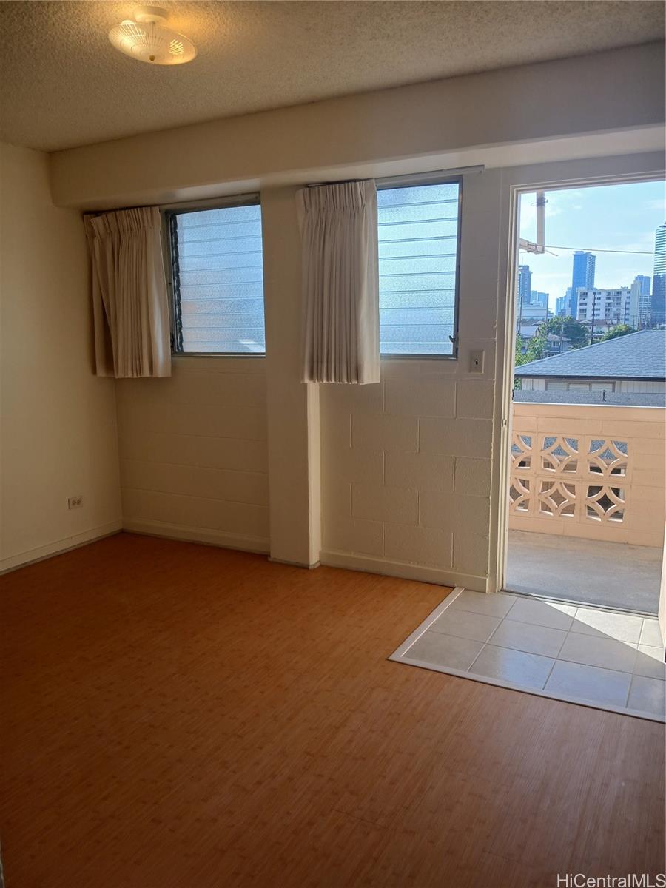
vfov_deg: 67.3
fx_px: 667
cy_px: 444
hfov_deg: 53.1
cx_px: 333
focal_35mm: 26
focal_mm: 3.98
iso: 20
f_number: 1.8
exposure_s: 1/139
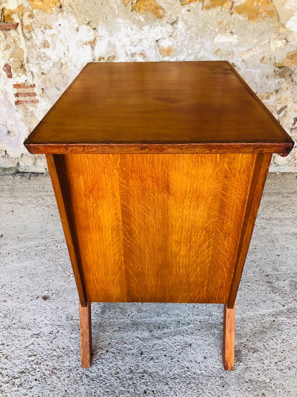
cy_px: 198
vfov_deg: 63.4
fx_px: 320
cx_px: 148
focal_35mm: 28
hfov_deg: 49.7
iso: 32
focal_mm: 3.99
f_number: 1.8
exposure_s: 1/33
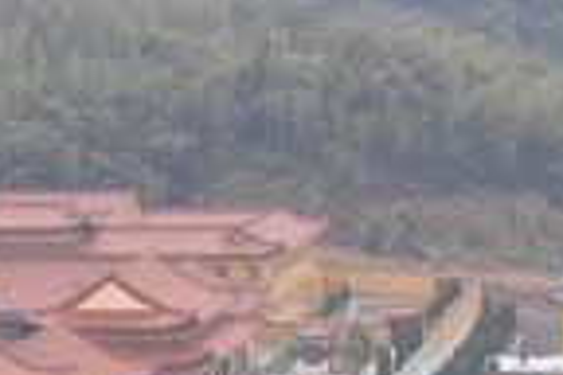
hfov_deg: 11.3
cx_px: -282
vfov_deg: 7.8
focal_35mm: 175
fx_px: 2737
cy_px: 244
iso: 500
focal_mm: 28
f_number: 6.3
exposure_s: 1/250
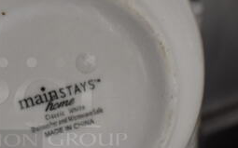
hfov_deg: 30.0
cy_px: 101
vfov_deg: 19.6
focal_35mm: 66
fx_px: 428
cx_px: 32
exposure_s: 1/60
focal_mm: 18
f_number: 4
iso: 2500
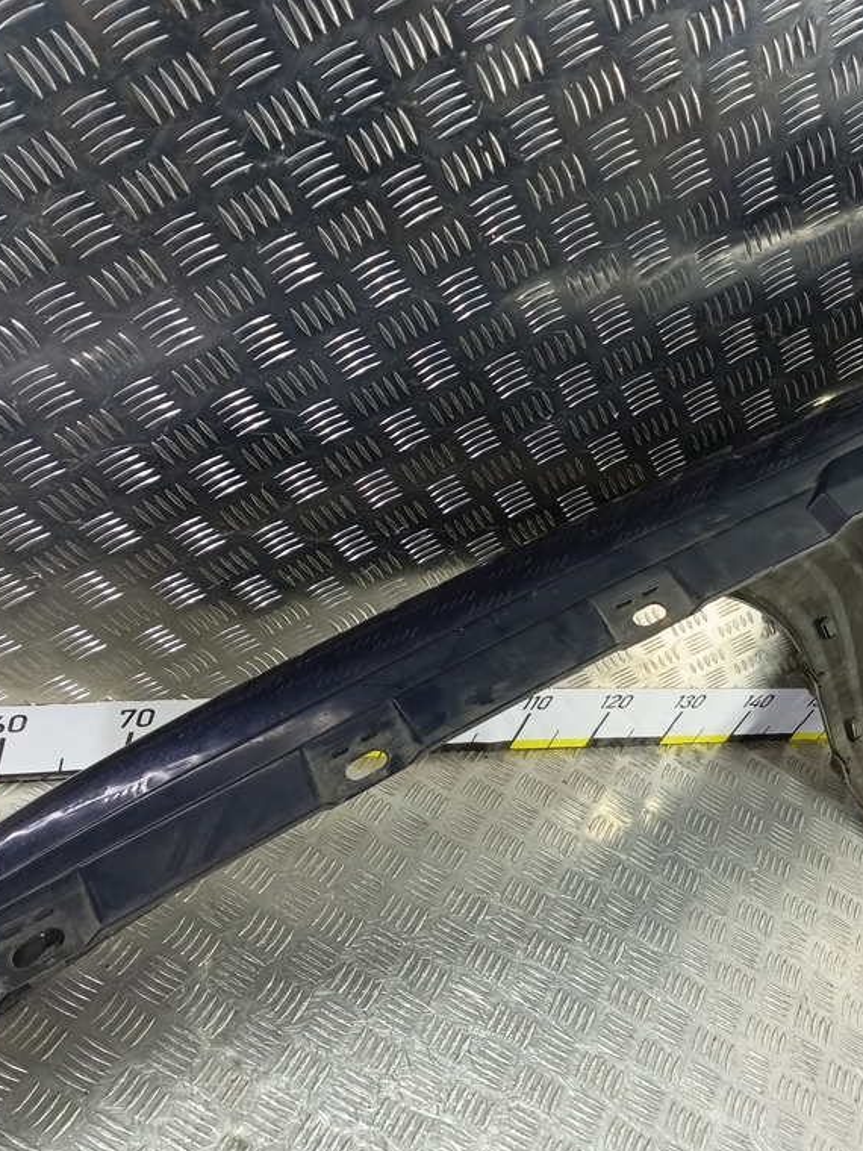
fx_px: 1030
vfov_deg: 58.4
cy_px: 579
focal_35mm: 31
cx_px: 562
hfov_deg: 44.9
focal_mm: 4.11
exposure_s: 1/50
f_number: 1.6
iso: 181
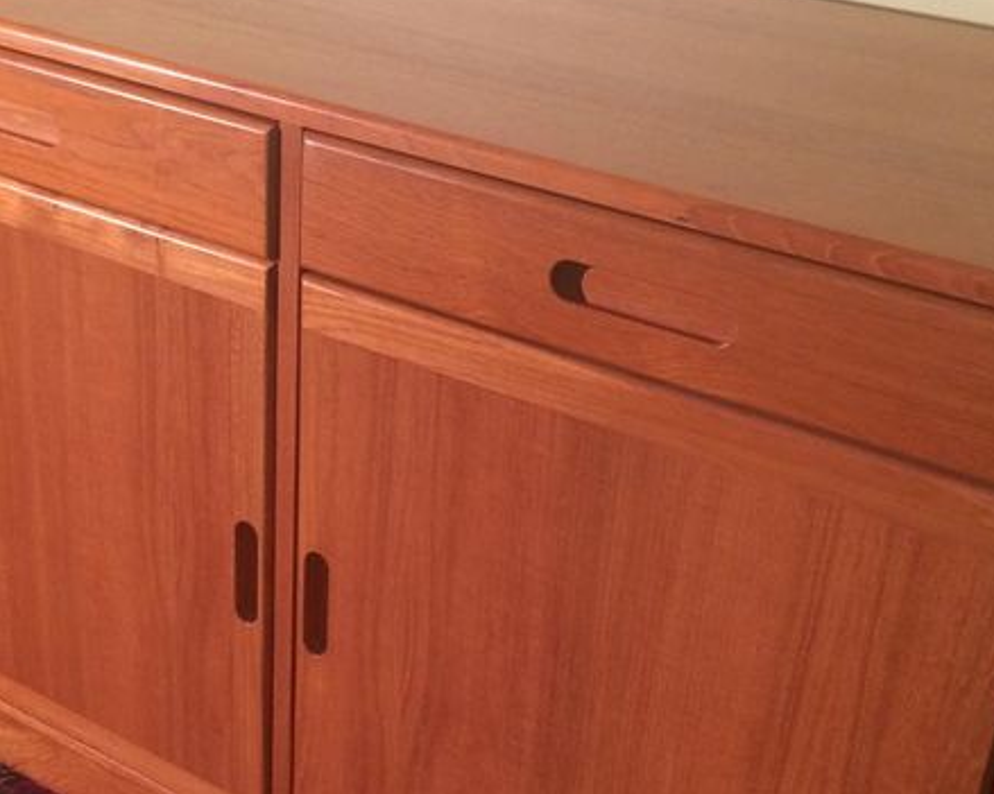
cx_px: 362
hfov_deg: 31.3
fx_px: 1765
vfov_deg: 25.3
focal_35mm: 60
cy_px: 512
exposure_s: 1/30
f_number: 2.2
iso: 64
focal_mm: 4.12
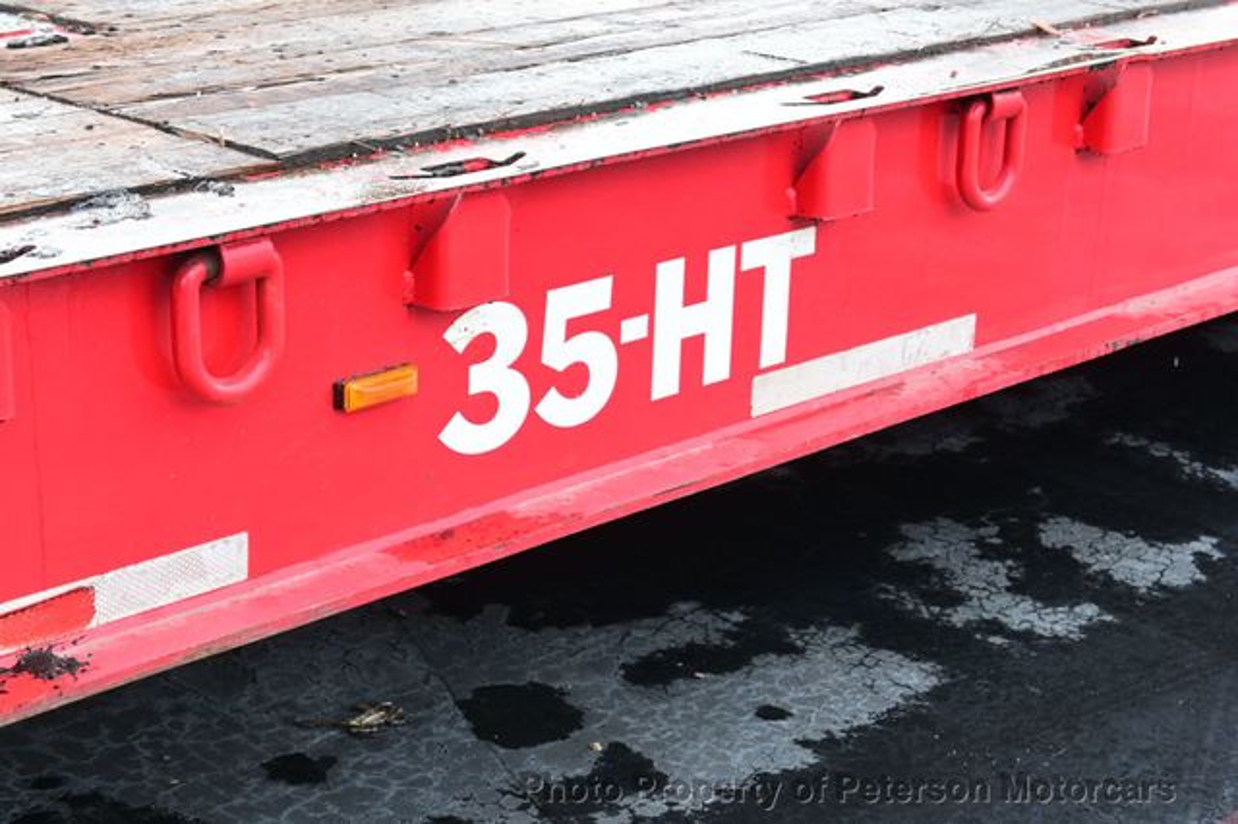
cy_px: 412
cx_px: 619
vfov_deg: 18.2
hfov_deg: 27.0
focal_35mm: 75
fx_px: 2578
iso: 560
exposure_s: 1/80
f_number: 6.3
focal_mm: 50
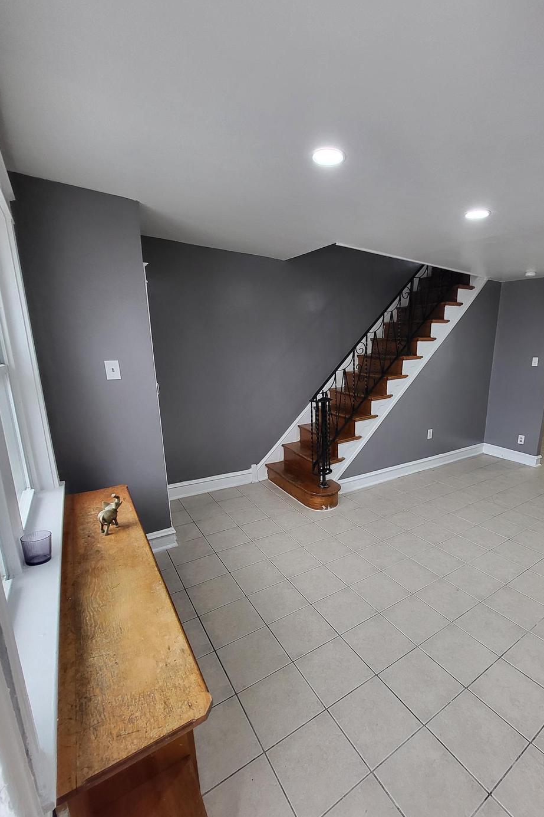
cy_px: 432
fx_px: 340
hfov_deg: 76.1
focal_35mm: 15
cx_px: 335
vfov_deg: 100.3
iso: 100
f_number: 2.2
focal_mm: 1.74
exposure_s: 1/60
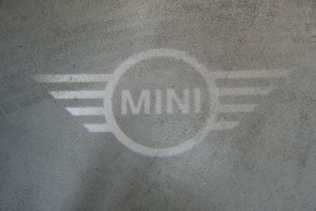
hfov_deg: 48.5
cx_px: 158
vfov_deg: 33.4
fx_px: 351
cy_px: 106
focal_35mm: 40
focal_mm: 27
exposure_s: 1/200
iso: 800
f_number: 4
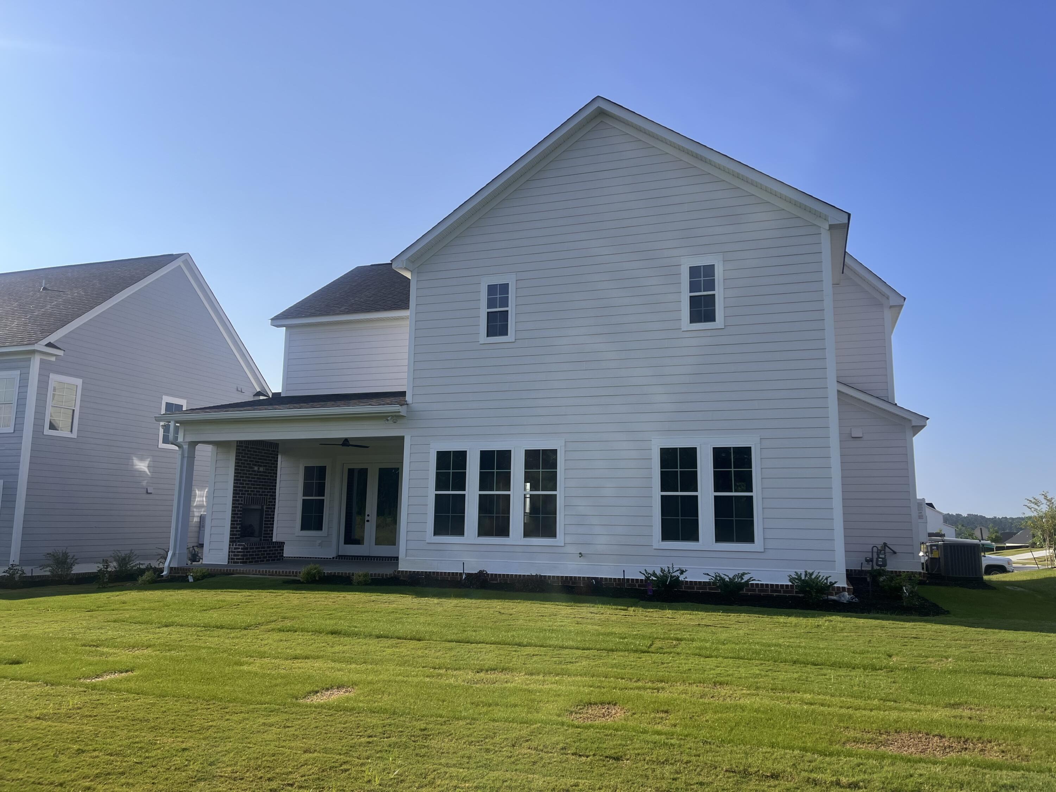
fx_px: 793
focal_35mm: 26
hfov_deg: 67.3
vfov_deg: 53.1
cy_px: 396
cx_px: 528
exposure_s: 1/3311
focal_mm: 5.1
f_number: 1.6
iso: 50
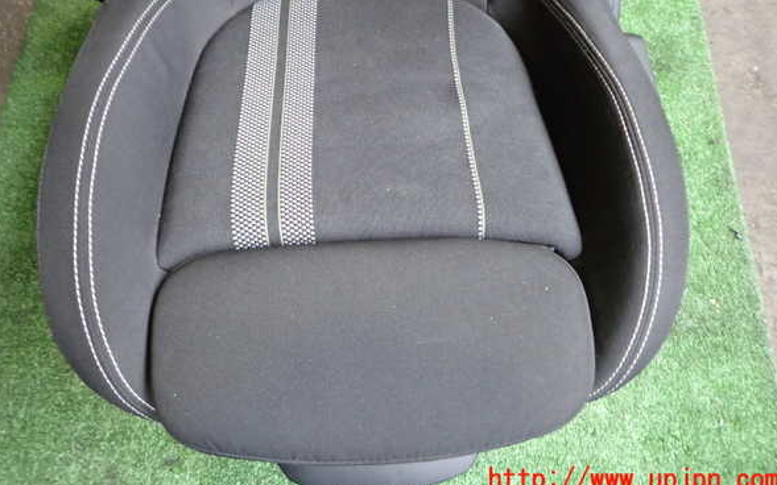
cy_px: 200
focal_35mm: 27
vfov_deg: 45.8
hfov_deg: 68.4
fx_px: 572
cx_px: 390
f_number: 2
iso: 400
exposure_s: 1/60
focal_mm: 4.5
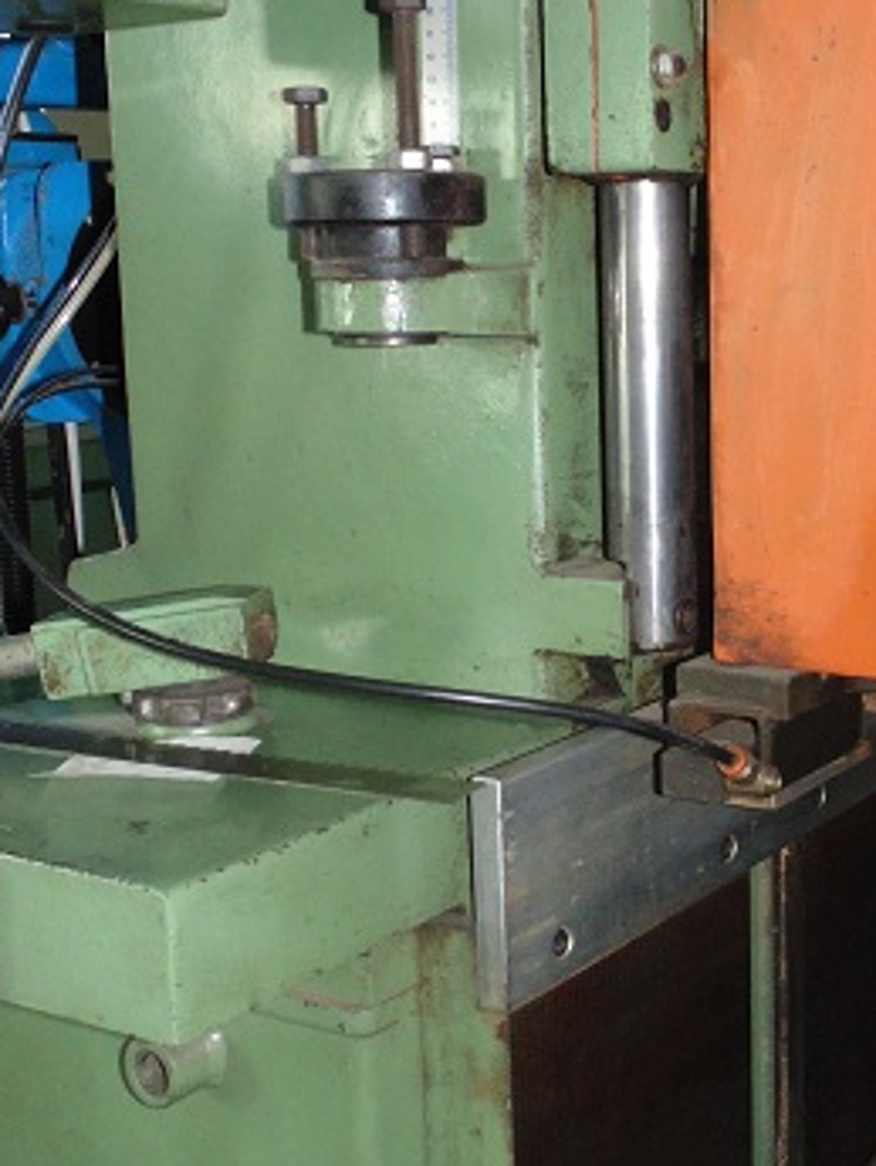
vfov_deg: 37.4
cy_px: 520
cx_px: 720
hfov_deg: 27.9
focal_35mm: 51
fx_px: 1720
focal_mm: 4
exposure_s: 1/30
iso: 200
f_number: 3.1
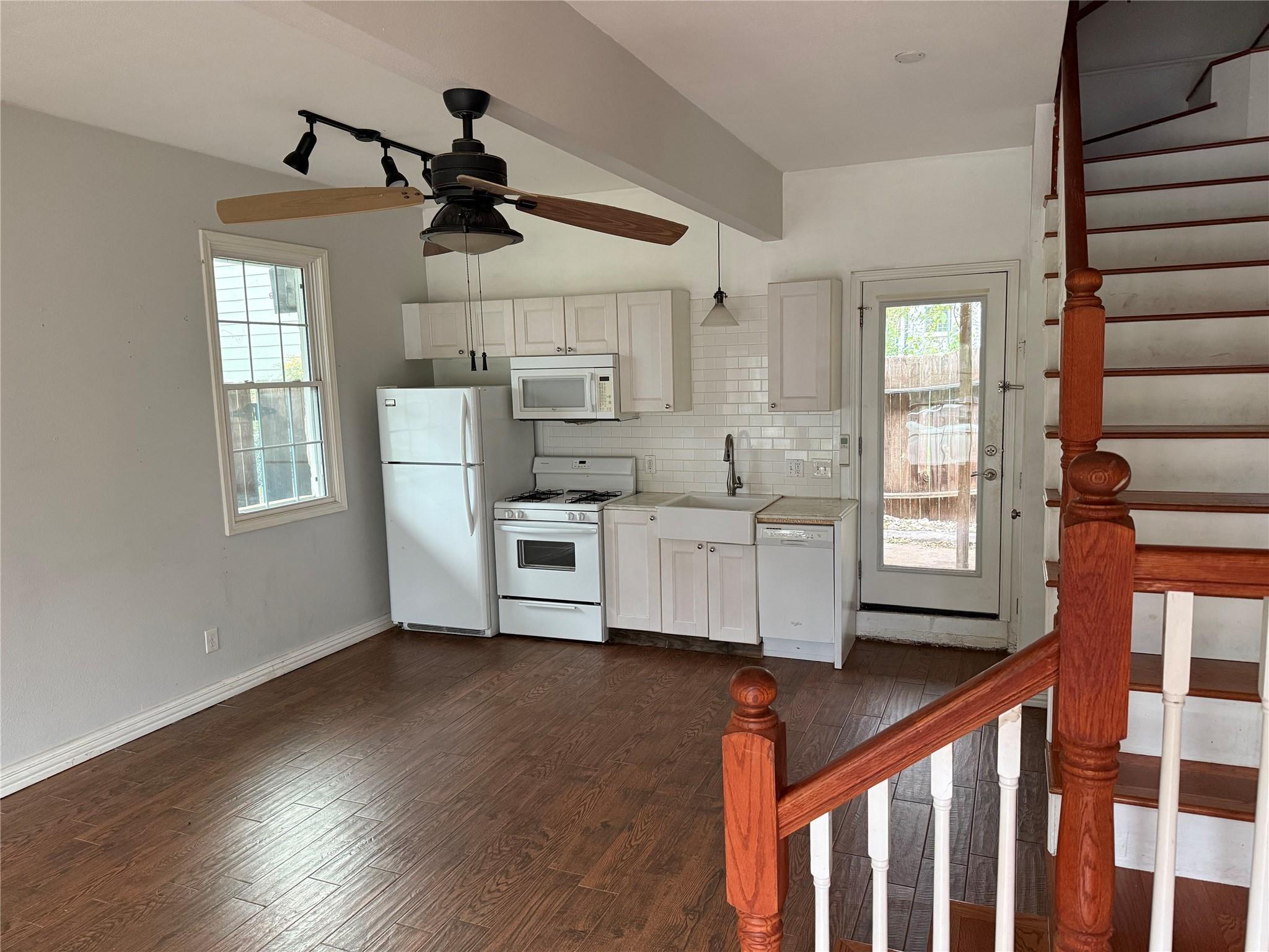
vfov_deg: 56.8
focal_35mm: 24
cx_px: 634
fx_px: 880
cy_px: 476
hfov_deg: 71.6
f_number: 1.78
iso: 400
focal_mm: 6.76
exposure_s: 1/60
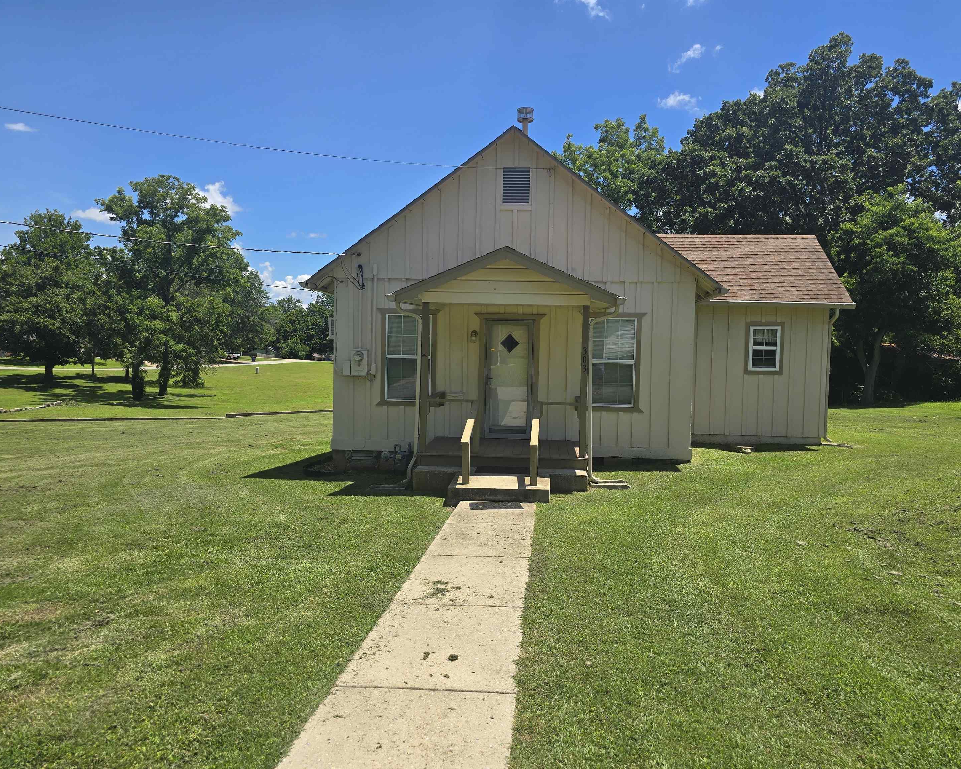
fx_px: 683
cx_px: 489
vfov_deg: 58.8
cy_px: 384
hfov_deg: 70.3
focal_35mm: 24
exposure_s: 1/866
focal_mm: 6.3
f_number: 1.7
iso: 12
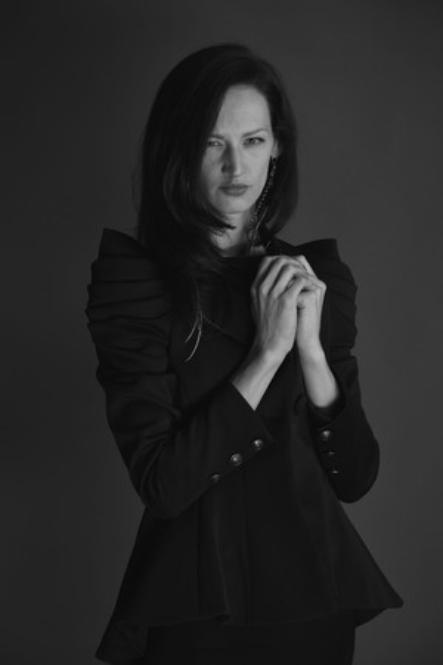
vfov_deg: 12.2
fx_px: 3101
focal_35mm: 168
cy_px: 332
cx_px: 222
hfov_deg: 8.2
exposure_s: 1/125
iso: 100
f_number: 8
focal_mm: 112
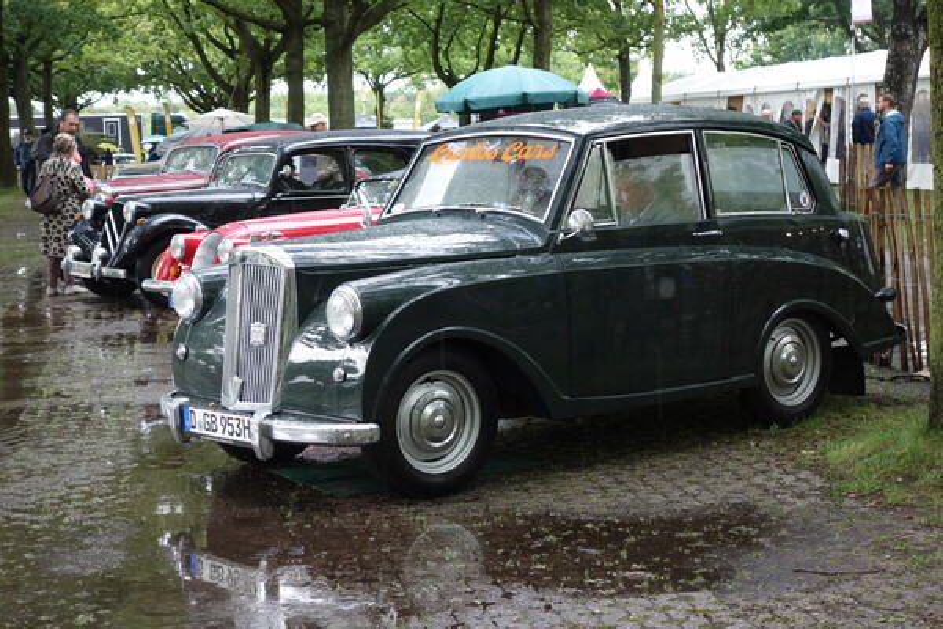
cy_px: 314
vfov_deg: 20.3
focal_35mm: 67
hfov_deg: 30.1
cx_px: 472
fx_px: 1755
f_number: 4
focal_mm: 25.02
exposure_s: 1/80
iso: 200
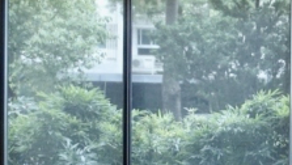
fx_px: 1310
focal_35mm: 169
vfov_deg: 7.2
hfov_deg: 11.8
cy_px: 191
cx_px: 512
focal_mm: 12.99
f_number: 2.8
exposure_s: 1/30
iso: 800
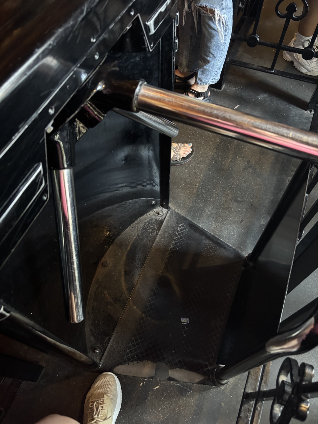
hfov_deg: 53.1
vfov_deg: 67.3
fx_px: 318
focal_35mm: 26
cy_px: 212
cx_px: 159
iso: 1000
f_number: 1.6
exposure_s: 1/30
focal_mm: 5.96
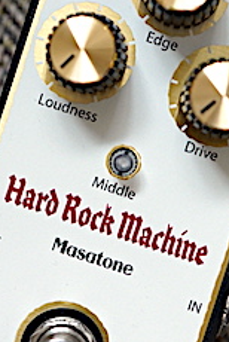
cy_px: 167
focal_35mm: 139
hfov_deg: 9.9
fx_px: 1322
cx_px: 109
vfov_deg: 14.7
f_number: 3.2
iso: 1600
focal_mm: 50
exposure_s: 1/60
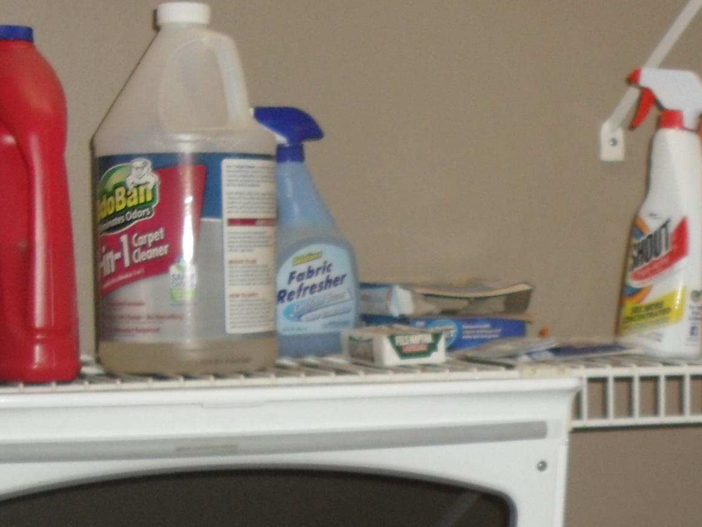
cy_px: 600
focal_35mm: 91
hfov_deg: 21.0
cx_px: 648
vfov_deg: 15.7
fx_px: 1845
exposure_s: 1/45
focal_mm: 6.3
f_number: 3.2
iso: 200
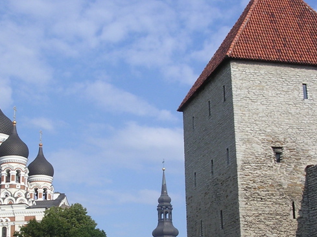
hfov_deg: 27.7
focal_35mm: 70
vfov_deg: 20.8
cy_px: 182
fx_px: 641
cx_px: 128
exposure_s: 1/322
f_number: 5.6
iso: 100
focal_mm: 5.8
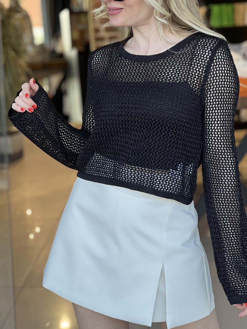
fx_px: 1008
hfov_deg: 14.0
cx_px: 151
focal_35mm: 106
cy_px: 115
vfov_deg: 18.5
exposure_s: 1/100
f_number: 2.8
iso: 50
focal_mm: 9
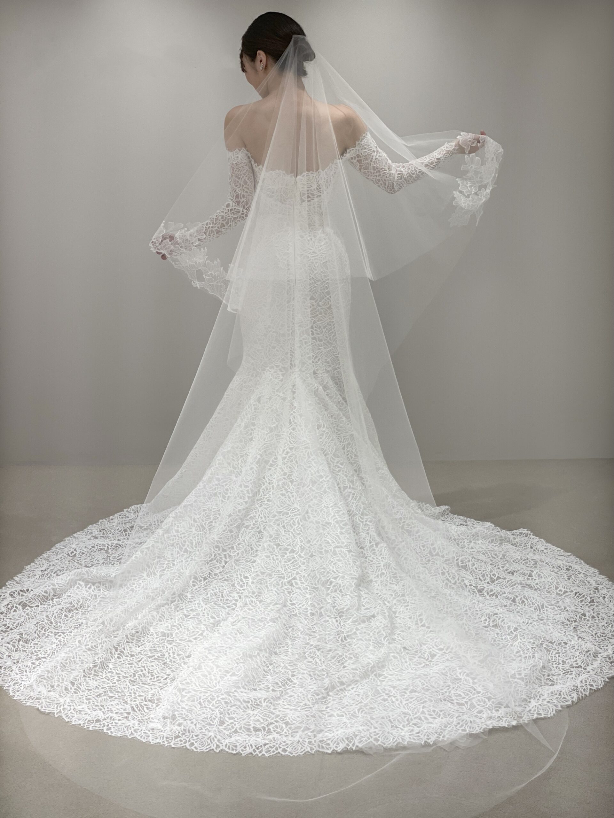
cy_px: 409
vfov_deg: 36.8
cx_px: 307
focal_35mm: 52
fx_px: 1230
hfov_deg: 28.0
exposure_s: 1/120
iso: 80
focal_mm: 6
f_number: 2
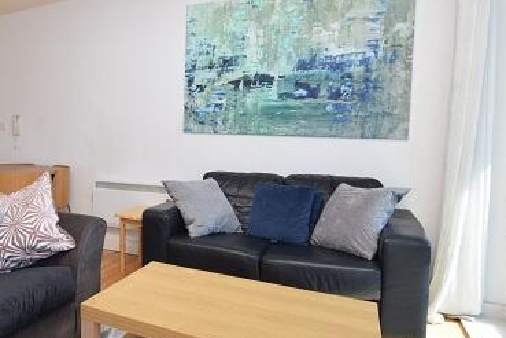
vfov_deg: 49.5
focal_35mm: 26
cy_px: 154
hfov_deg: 65.5
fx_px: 365
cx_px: 132
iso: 400
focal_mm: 10
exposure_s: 1/250
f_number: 8
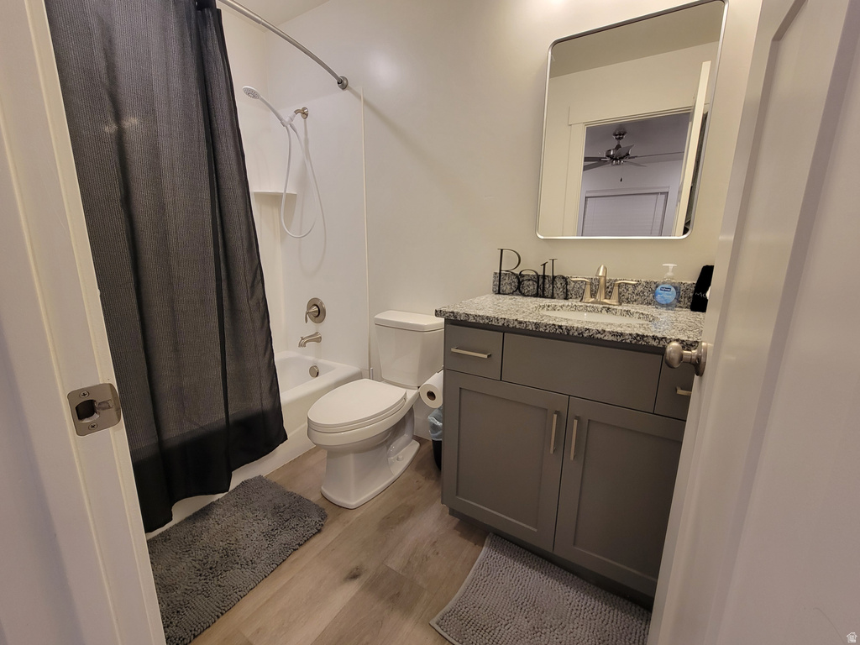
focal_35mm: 13
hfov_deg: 106.2
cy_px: 322
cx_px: 430
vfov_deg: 89.9
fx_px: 323
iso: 160
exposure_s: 1/60
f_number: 2.2
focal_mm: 2.2
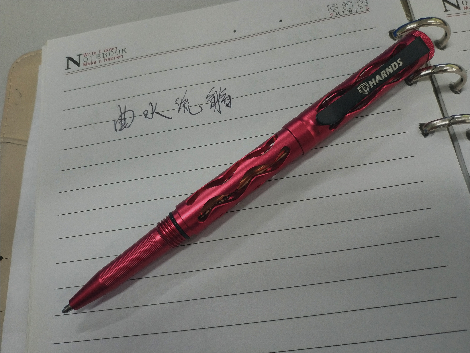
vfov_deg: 44.2
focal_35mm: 32
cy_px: 176
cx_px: 235
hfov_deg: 56.8
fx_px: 434
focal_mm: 4.5
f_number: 2
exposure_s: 1/25
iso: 253
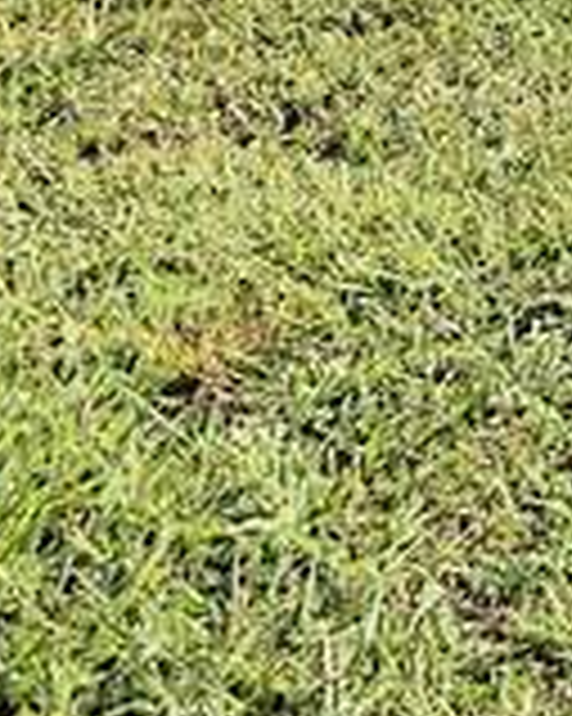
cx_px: 2238
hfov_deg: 6.8
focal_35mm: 181
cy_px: -1405
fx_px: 3834
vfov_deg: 8.8
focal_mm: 6.3
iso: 10
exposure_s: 1/769
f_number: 1.7
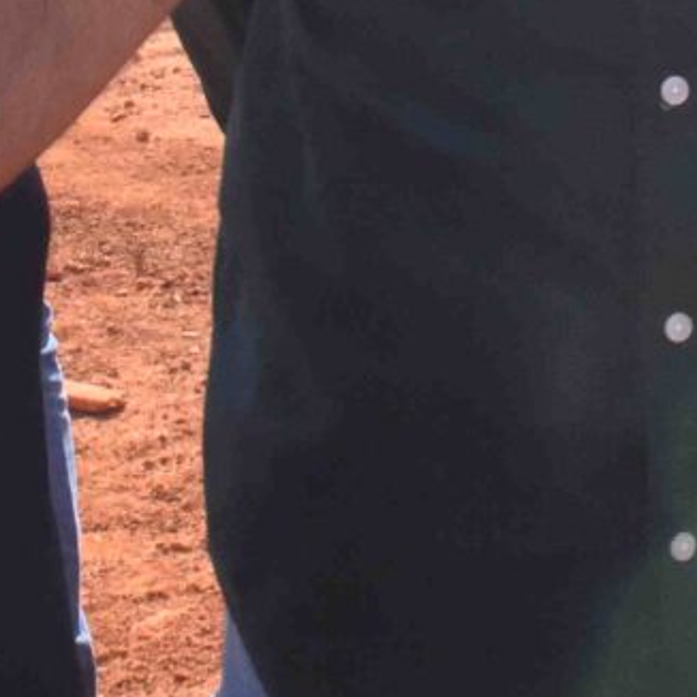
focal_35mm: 160
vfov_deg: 9.9
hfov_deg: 10.7
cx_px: 825
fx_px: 3645
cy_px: -846
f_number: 20
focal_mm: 24
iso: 1600
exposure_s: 1/250
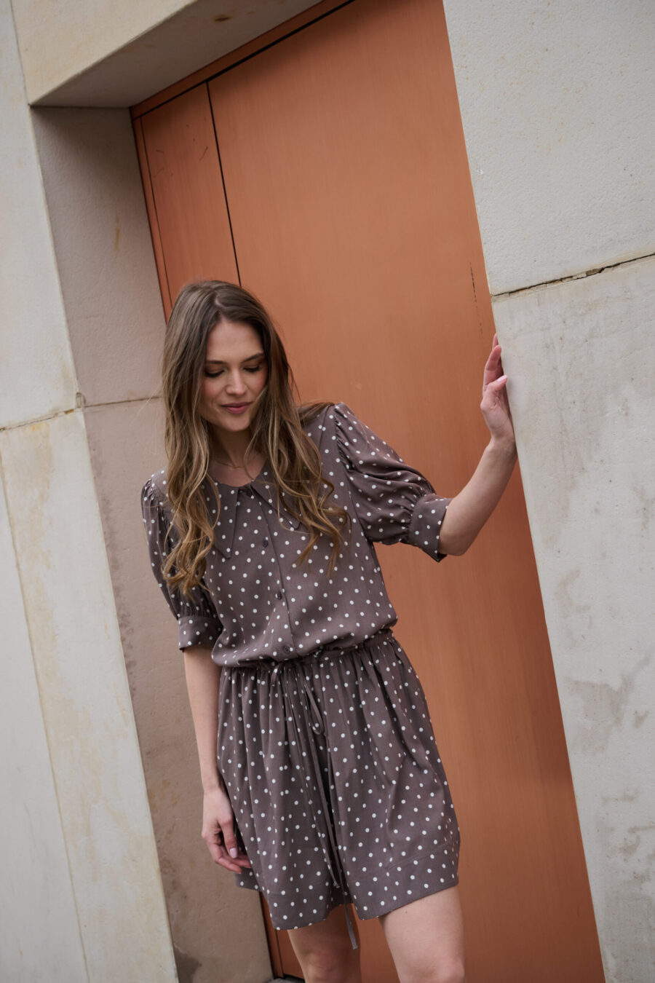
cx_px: 328
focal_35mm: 53
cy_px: 492
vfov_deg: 37.5
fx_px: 1446
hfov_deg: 25.5
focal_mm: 53
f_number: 8
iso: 125
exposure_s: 1/160
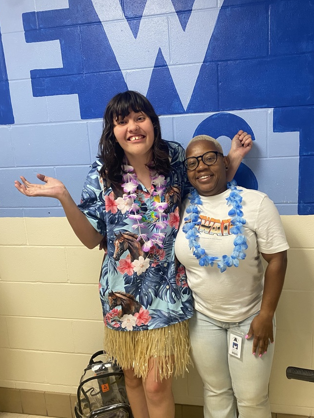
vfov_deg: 58.2
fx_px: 375
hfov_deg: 45.3
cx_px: 183
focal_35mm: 31
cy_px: 230
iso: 200
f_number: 1.8
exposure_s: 1/60
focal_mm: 4.25
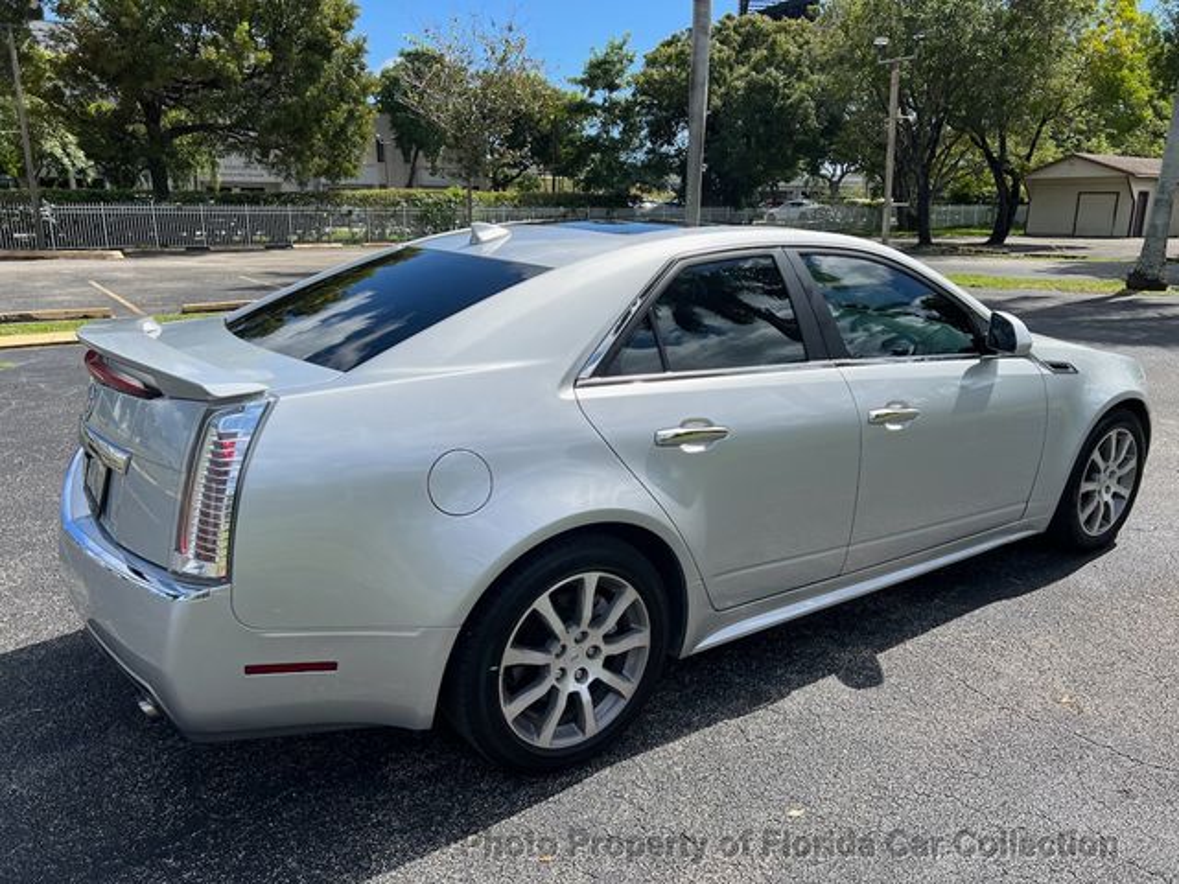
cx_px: 590
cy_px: 442
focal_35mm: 26
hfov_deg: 67.3
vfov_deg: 53.1
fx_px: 886
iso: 50
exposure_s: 1/3968
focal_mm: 5.7
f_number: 1.5
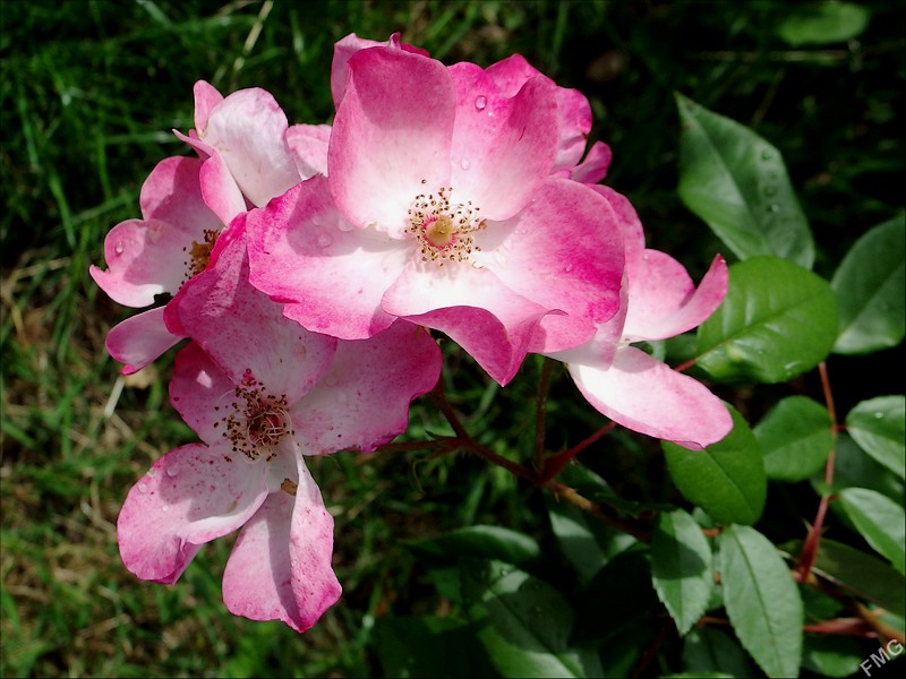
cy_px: 340
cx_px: 453
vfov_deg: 34.3
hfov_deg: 44.8
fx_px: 1099
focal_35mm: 42
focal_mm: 9
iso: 200
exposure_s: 1/640
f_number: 4.5
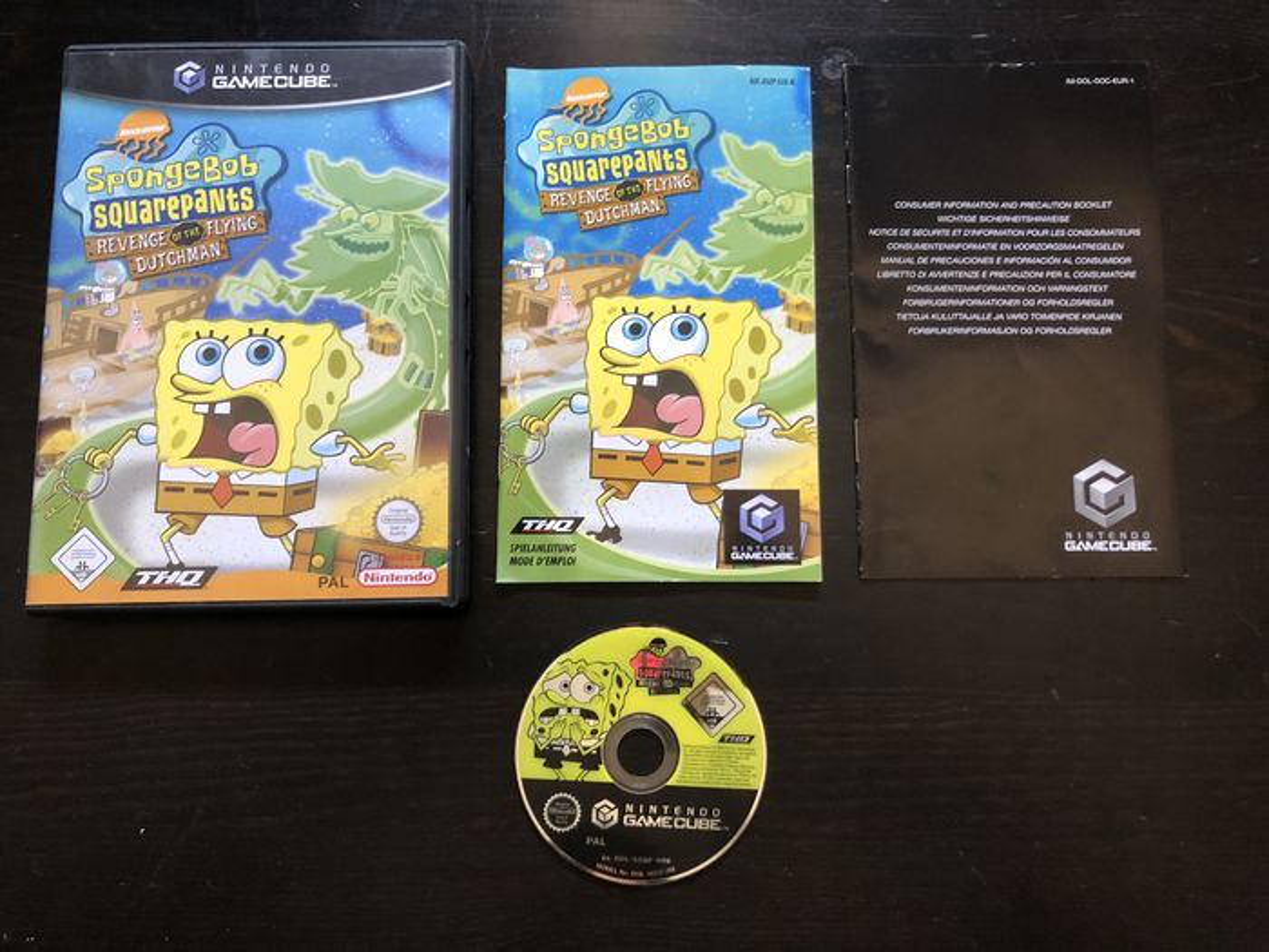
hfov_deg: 63.4
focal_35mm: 28
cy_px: 476
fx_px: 1026
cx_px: 634
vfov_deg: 49.7
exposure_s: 1/10
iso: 100
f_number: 1.8
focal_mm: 4
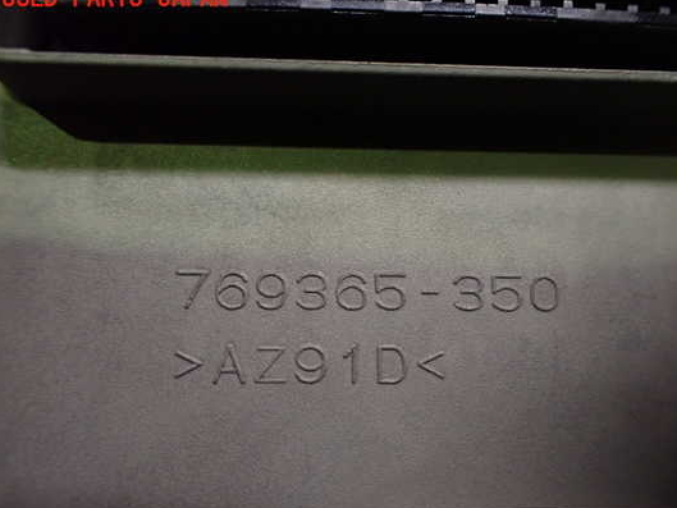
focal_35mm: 34
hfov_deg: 53.8
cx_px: 379
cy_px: 270
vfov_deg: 41.8
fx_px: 665
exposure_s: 1/125
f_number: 2.3
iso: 800
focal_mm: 5.4
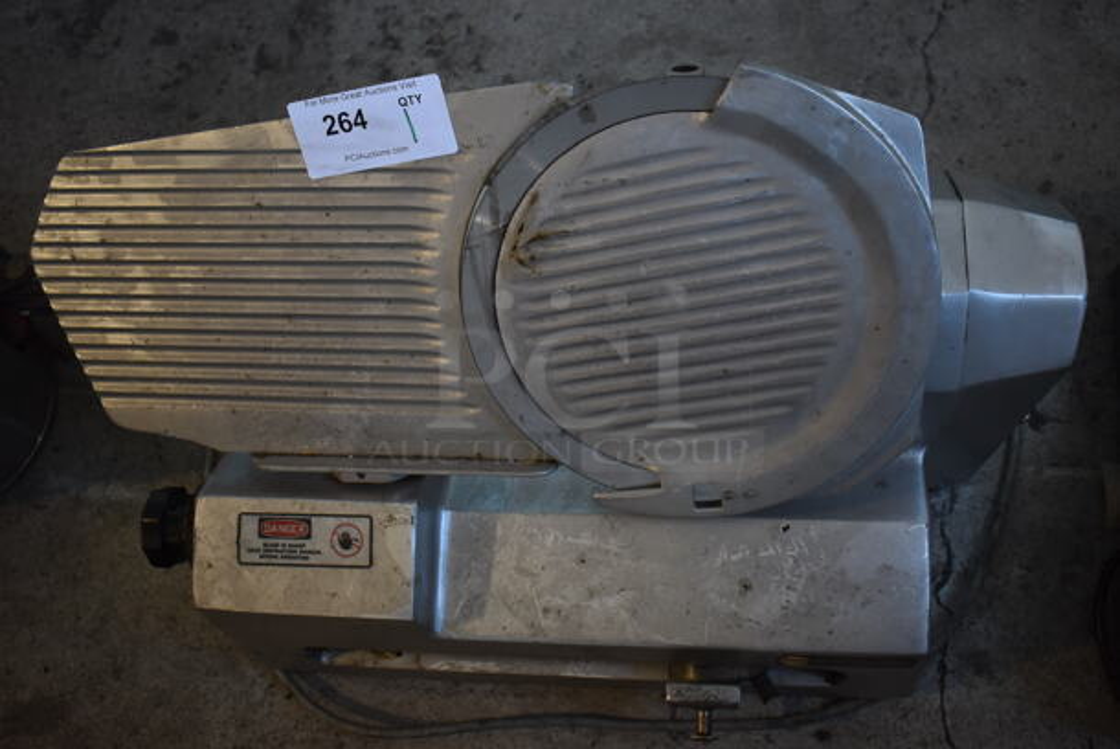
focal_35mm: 38
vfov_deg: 35.6
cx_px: 560
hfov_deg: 51.2
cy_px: 374
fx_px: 1168
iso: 800
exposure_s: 1/125
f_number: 4
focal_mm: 25
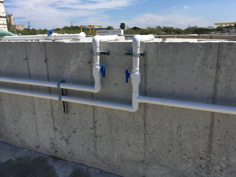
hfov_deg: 61.7
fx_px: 198
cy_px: 88
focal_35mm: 29
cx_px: 118
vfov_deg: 48.2
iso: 25
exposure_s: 1/2262
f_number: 2.2
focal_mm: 4.15
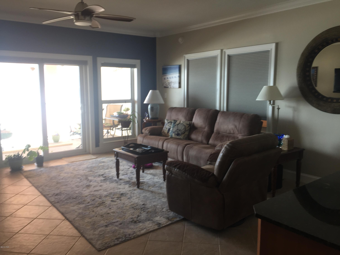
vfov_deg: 48.2
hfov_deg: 61.7
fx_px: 285
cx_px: 170
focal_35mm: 29
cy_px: 128
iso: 32
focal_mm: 4.15
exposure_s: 1/30
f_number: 2.2
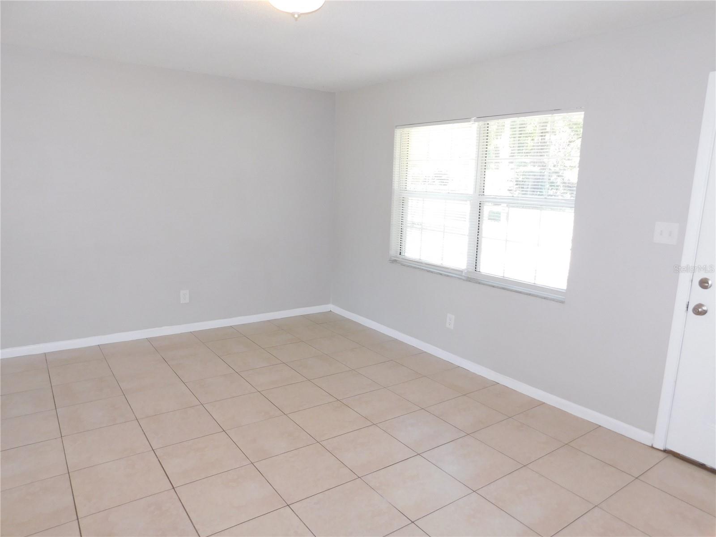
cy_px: 268
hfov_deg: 71.6
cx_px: 358
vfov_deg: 56.8
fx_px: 496
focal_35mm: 24
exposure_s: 1/30
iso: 140
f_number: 3
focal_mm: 4.1
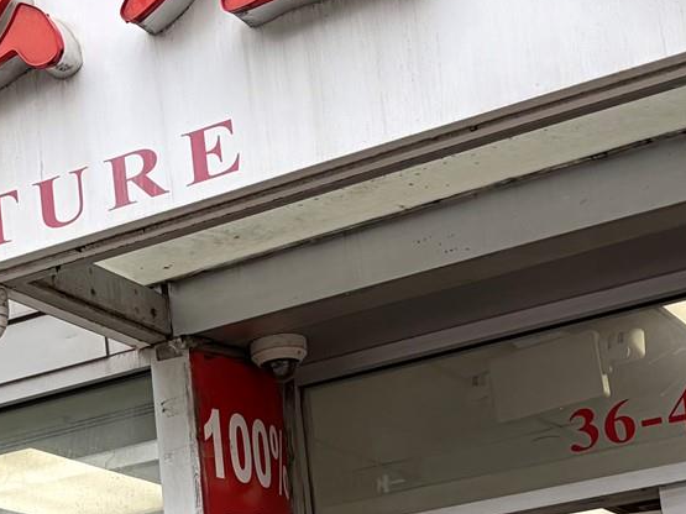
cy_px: 536
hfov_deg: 20.1
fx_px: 1902
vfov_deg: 15.1
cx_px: 105
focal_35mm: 96
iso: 40
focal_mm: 5.96
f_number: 1.6
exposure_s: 1/263
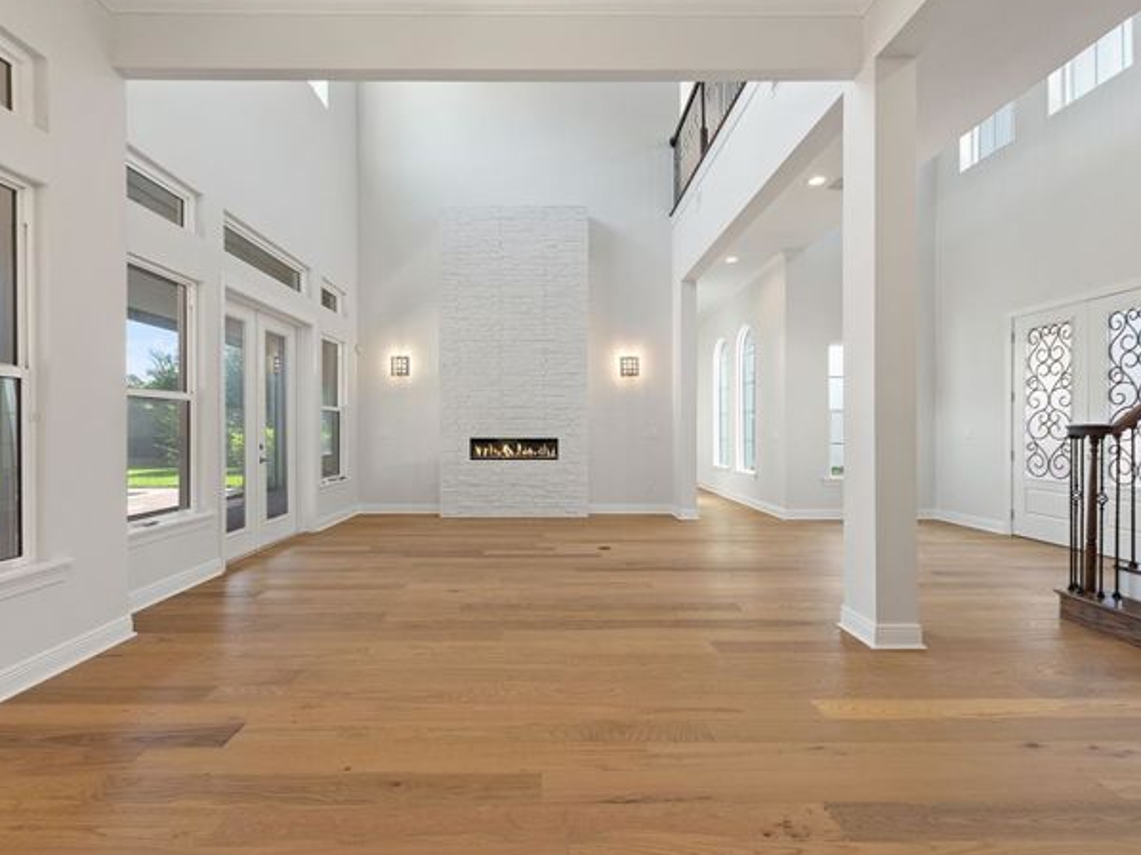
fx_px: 560
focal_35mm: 17
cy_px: 425
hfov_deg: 91.0
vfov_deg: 74.7
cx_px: 566
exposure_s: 1/15
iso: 400
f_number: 4.5
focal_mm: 10
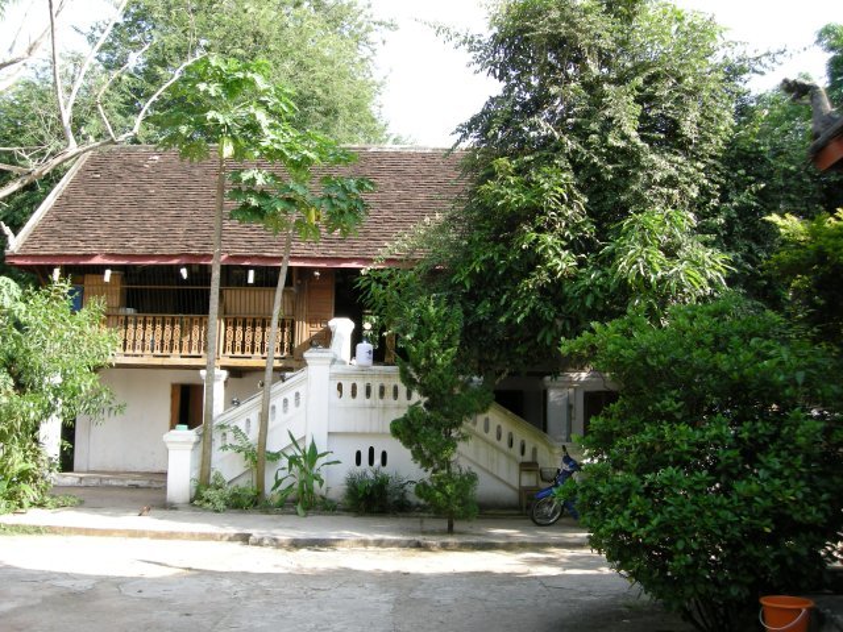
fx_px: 877
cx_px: 422
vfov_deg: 39.7
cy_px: 316
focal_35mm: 36
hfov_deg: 51.4
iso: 64
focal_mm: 7.5
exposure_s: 1/86.2
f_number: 3.8
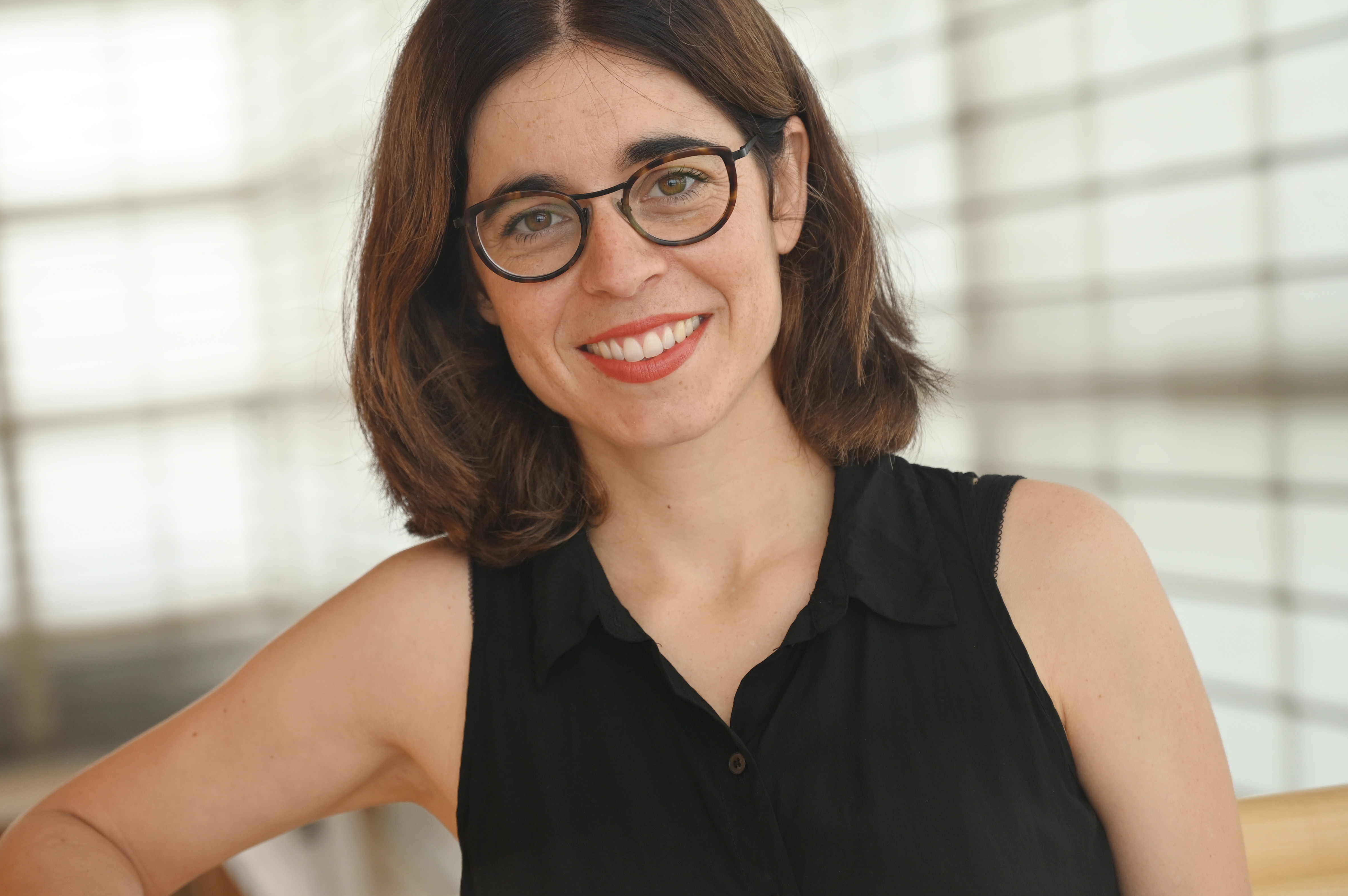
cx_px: 524
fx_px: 3330
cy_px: 380
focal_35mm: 89
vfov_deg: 15.3
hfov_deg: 22.8
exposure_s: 1/200
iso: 400
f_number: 4
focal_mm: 70
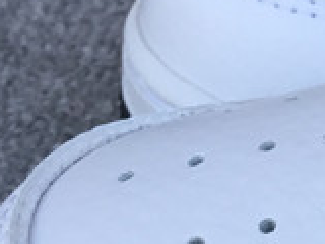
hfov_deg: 10.8
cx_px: 528
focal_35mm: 174
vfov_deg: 8.4
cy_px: 347
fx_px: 1634
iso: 25
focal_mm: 3.3
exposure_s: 1/228
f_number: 2.4
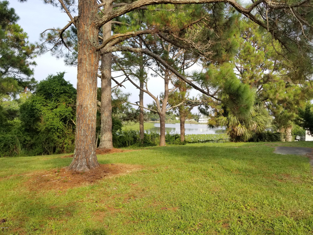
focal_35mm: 26
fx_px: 235
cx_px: 156
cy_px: 118
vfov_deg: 53.1
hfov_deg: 67.3
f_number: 1.7
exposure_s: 1/730
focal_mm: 4.3
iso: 50
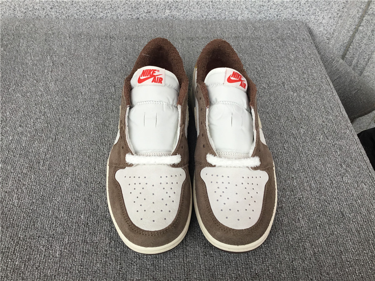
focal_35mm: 31
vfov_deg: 45.4
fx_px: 336
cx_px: 188
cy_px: 140
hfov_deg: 58.4
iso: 25
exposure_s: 1/100
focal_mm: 3.3
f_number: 2.4
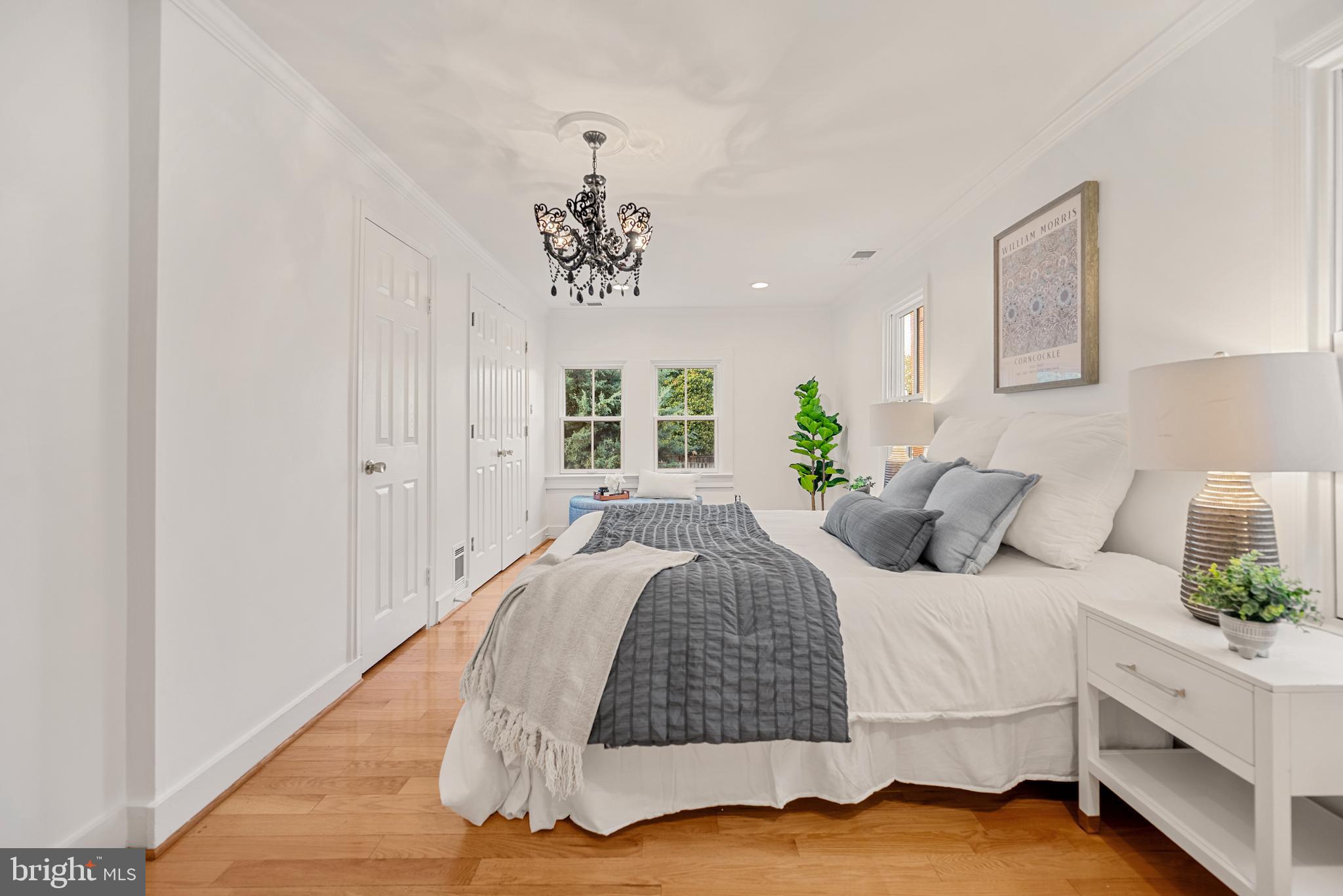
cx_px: 672
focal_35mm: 14
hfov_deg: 104.2
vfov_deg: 81.3
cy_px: 448
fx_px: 522
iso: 100
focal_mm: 14
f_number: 4
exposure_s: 1/10
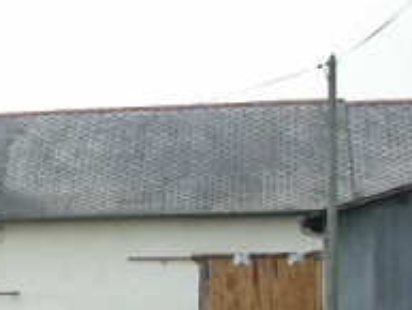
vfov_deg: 11.0
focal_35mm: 134
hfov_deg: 13.6
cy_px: 244
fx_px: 1596
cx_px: -256
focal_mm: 7.85
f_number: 3.7
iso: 100
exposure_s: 1/80.9
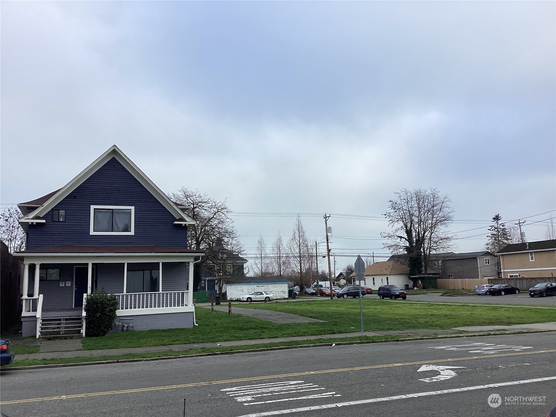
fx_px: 498
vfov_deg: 45.4
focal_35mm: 31
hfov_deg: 58.4
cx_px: 278
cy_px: 208
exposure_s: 1/239
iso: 25
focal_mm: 3.3
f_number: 2.4
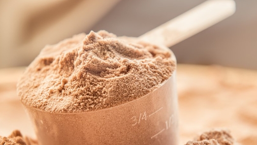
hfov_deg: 18.5
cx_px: 143
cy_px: 96
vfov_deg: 10.5
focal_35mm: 116
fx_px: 791
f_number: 5
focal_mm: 70
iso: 100
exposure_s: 1/2.5
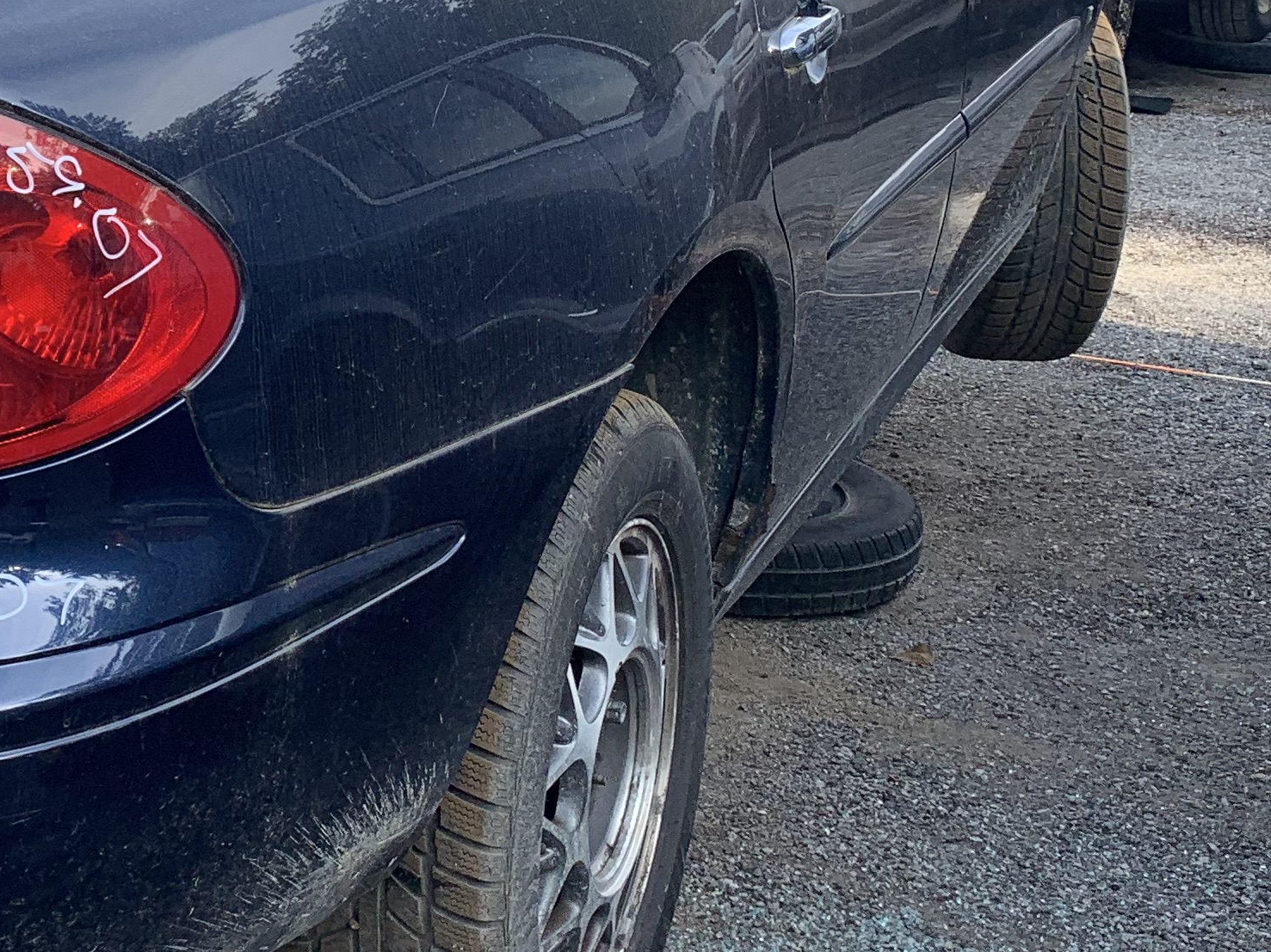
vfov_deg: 20.6
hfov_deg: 25.8
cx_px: -52
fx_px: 2606
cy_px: 305
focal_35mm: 71
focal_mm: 4.25
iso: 25
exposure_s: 1/594
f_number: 1.8
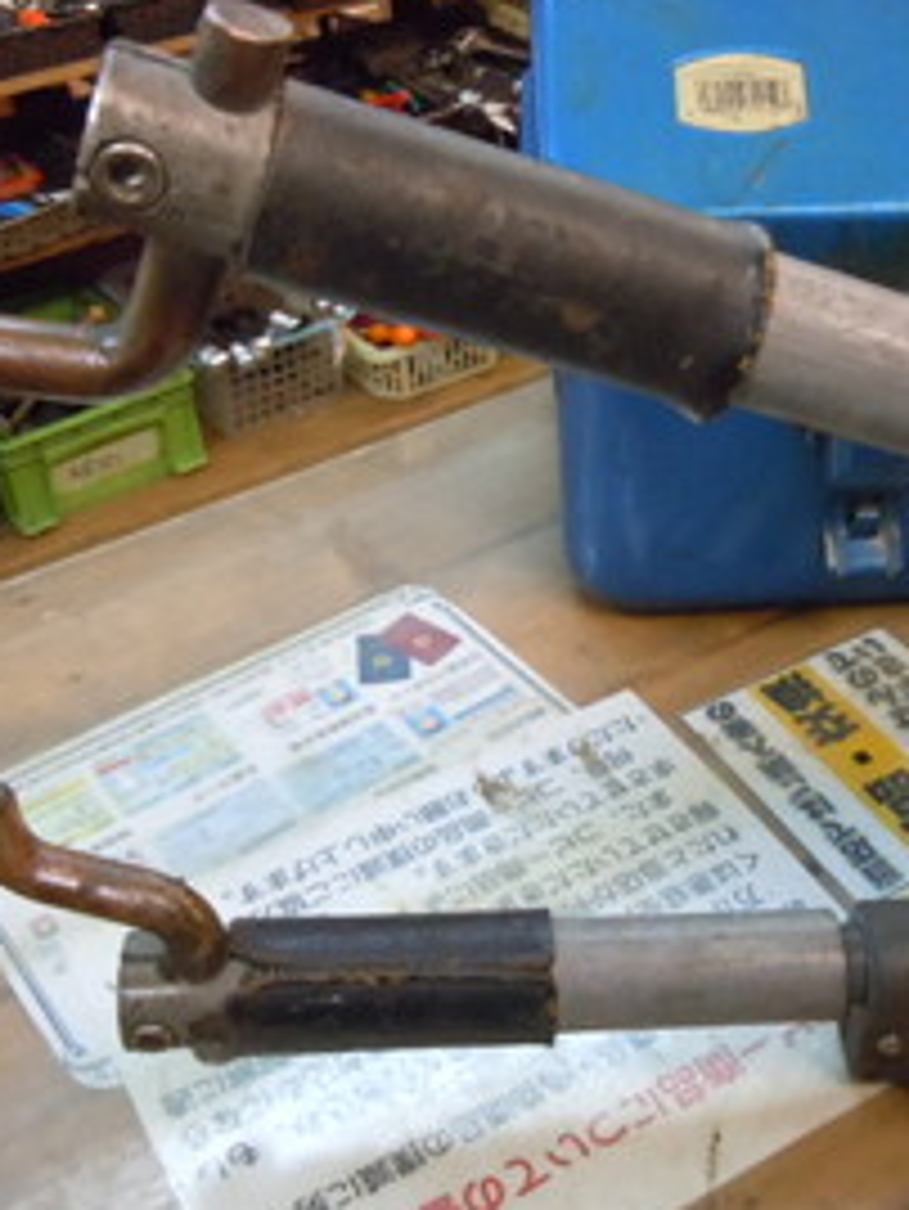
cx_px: 585
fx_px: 1714
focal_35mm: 49
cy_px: 576
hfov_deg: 29.5
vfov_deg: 38.9
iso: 800
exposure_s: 1/40
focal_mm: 5.9
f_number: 4
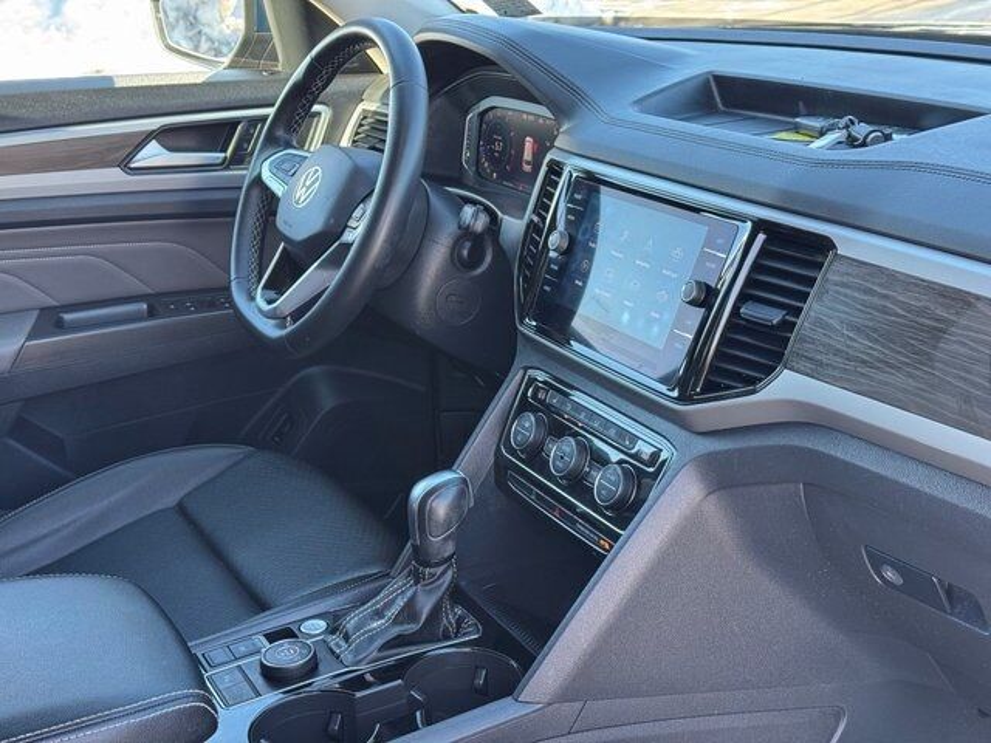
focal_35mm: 48
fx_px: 1374
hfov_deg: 39.7
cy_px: 372
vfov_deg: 30.3
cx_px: 496
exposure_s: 1/107
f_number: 1.78
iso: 100
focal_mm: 6.76
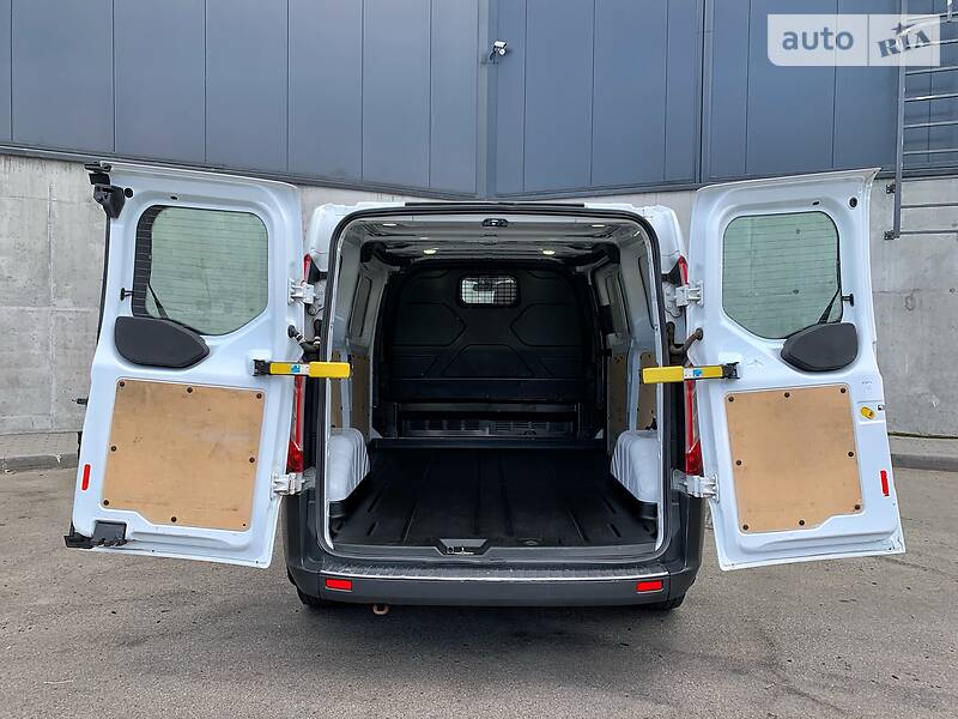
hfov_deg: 67.3
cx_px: 479
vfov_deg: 53.1
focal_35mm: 26
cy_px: 360
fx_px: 720
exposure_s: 1/510
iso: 25
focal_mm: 4.2
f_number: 1.8
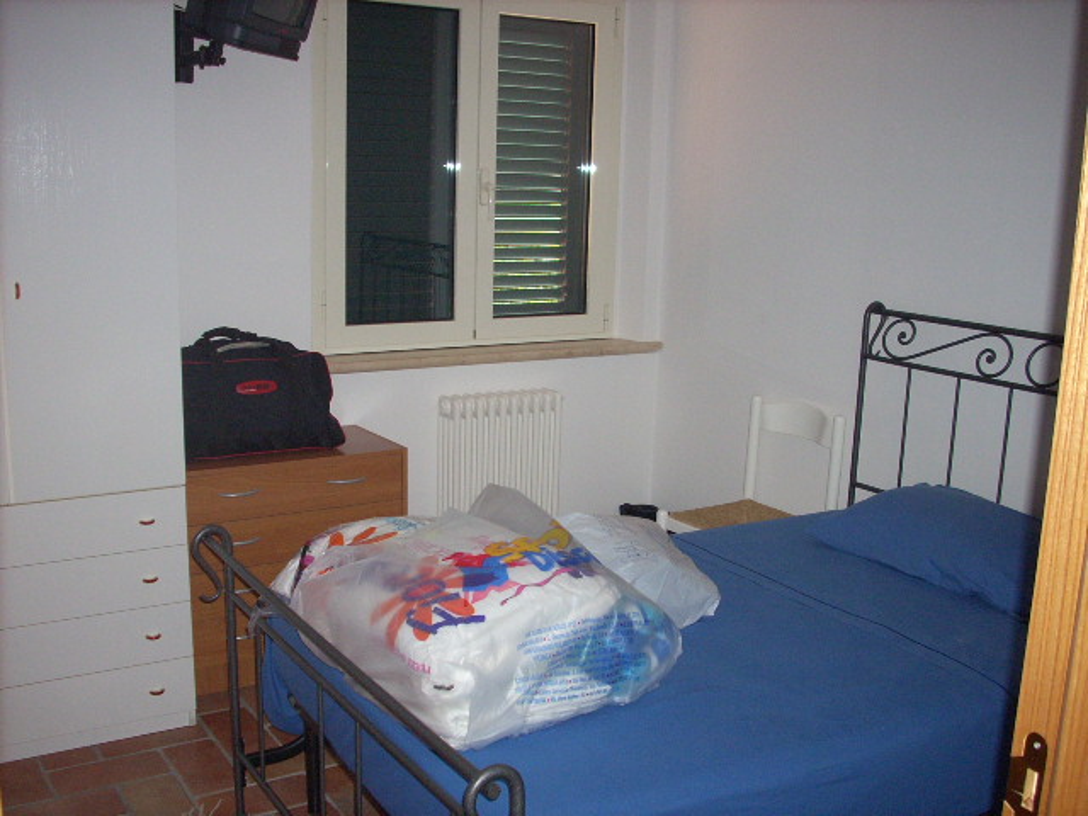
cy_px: 408
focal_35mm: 37
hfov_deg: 50.1
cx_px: 544
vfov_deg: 38.7
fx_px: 1163
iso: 200
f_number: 2.8
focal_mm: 6.2
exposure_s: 1/60
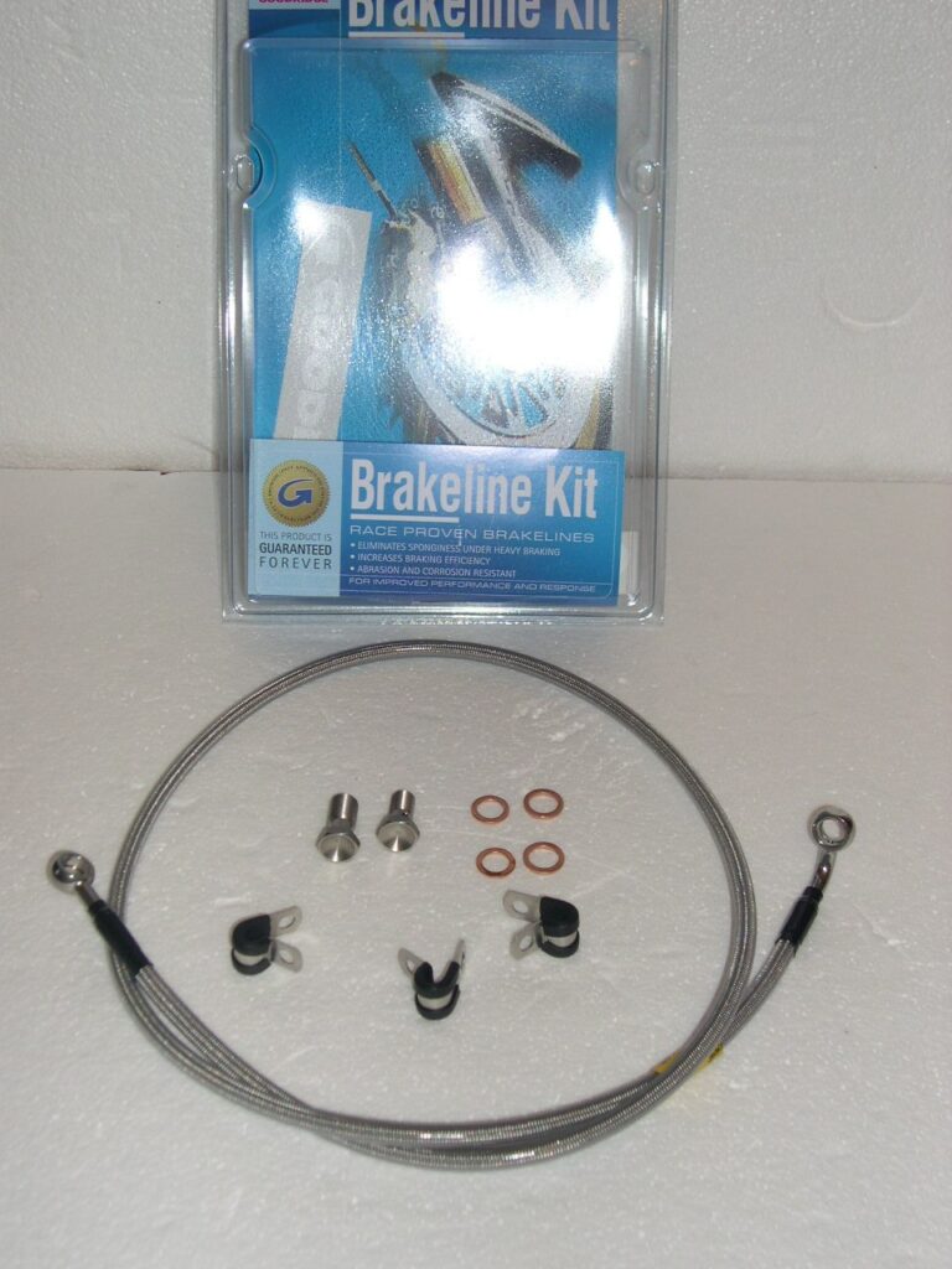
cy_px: 634
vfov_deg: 40.4
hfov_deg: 30.9
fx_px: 1723
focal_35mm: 47
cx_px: 476
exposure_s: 1/60
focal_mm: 10.1
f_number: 3.1
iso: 100
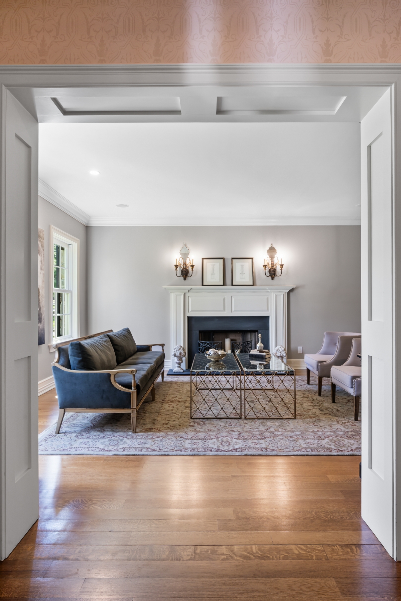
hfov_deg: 60.7
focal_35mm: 20
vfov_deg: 82.6
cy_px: 300
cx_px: 200
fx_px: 342
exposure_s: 1/1.67
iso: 400
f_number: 9
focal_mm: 20.5
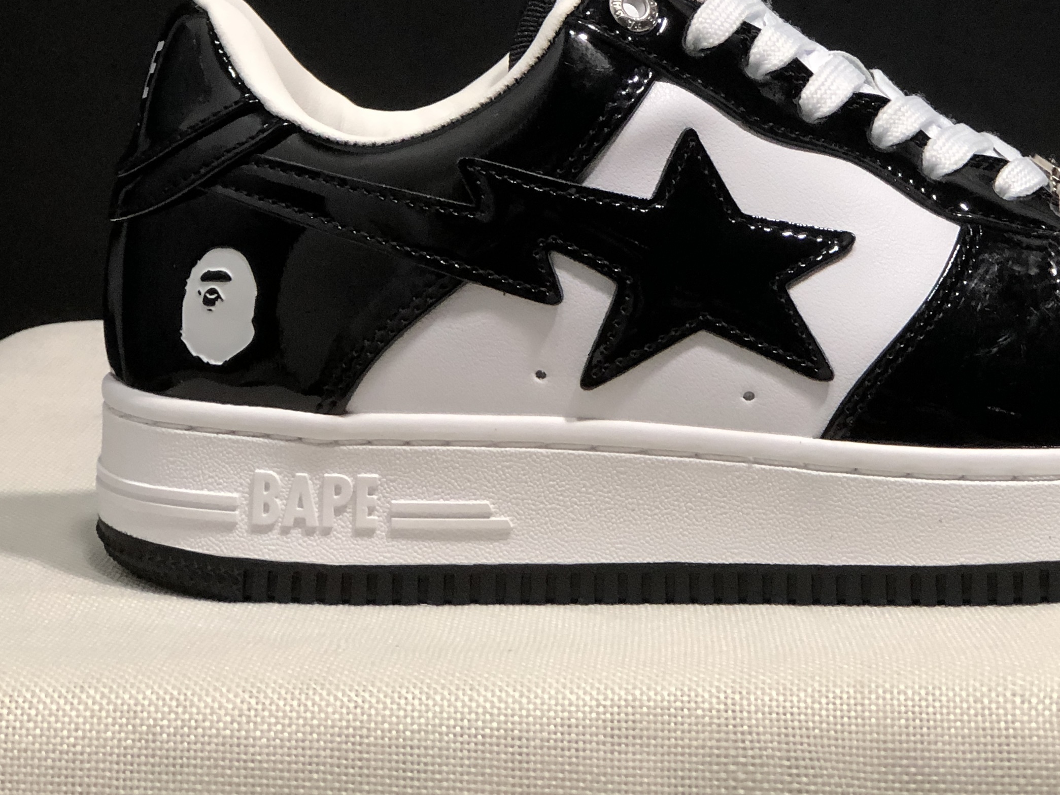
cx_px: 743
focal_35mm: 110
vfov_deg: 13.3
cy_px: 47
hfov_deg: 17.8
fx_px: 3369
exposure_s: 1/30
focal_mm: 6.6
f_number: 2.8
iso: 80
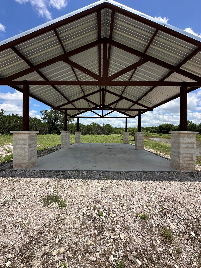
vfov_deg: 102.1
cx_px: 100
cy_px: 134
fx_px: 108
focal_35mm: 14
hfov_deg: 85.7
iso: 50
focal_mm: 2.22
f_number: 2.2
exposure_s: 1/2174
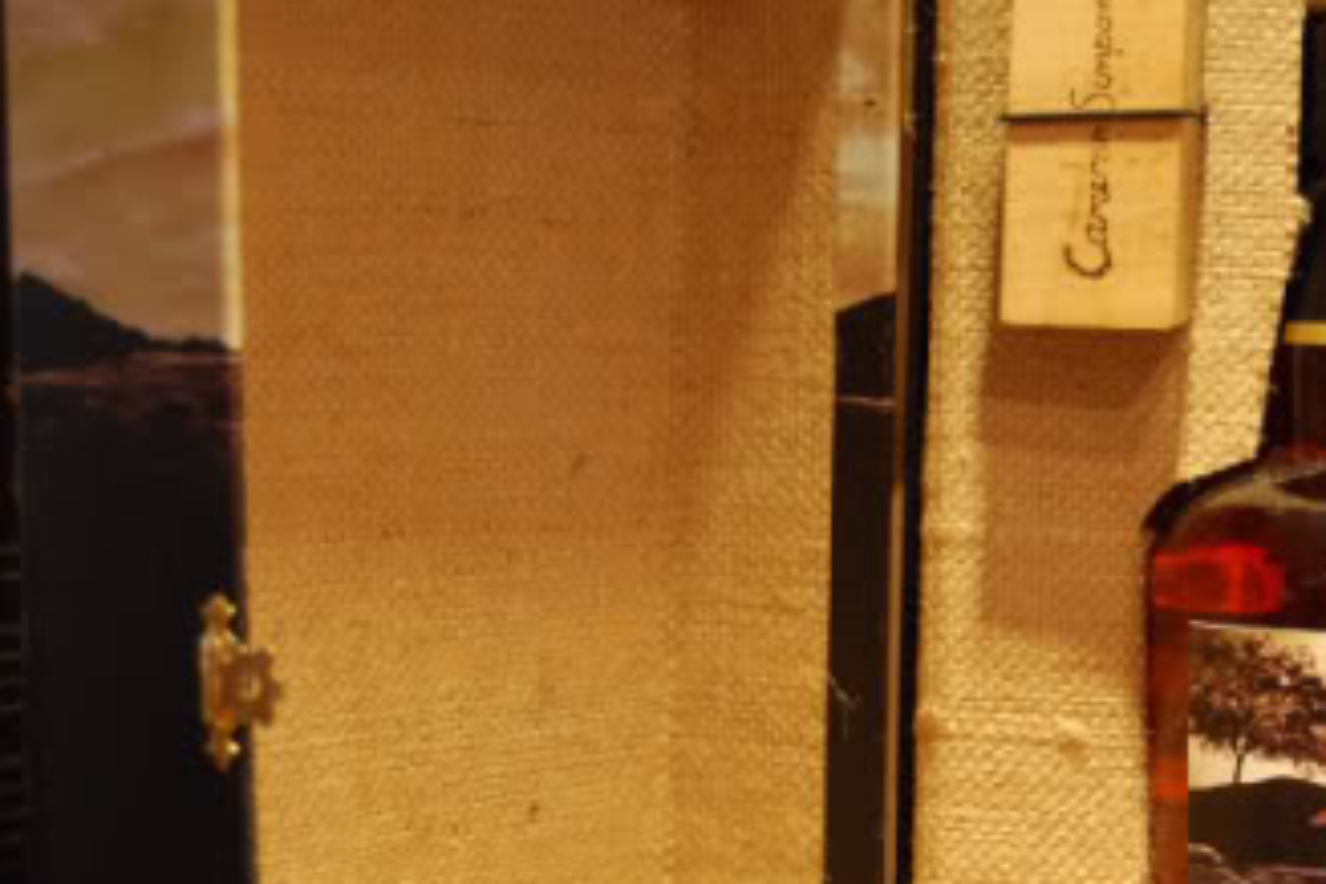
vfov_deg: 13.2
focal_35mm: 103
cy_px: 702
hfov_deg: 19.8
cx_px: 864
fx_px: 3793
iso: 560
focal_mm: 35
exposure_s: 1/30
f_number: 4.8
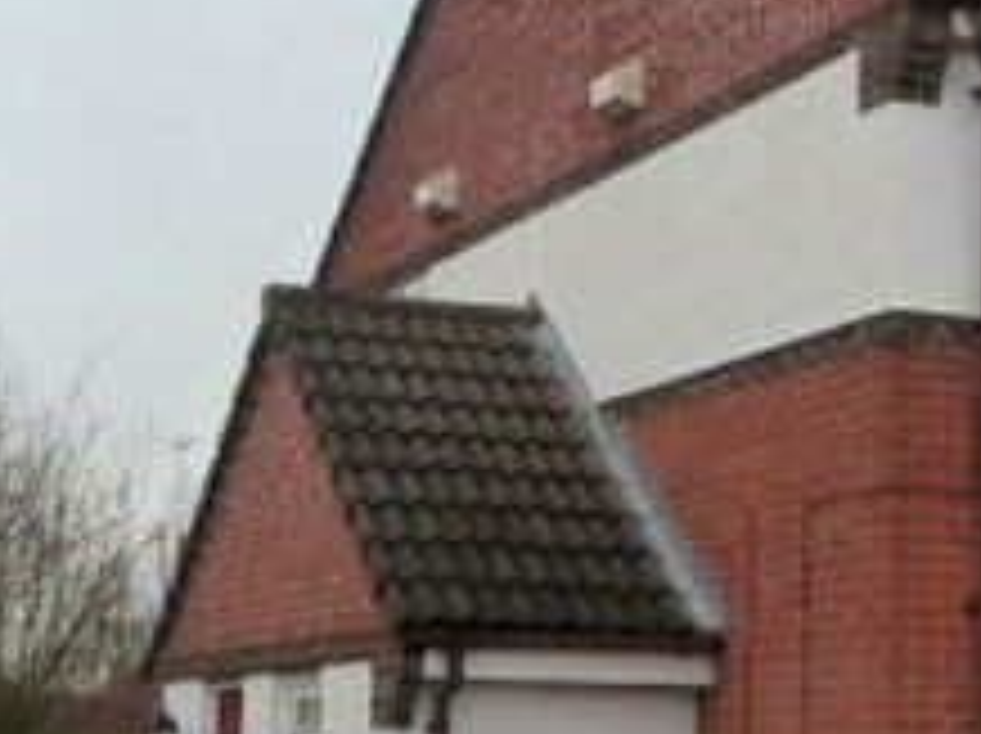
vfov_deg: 16.4
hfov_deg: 21.4
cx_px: 828
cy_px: 353
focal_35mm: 90
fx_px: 2548
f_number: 3.3
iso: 160
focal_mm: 4.7
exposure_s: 1/250
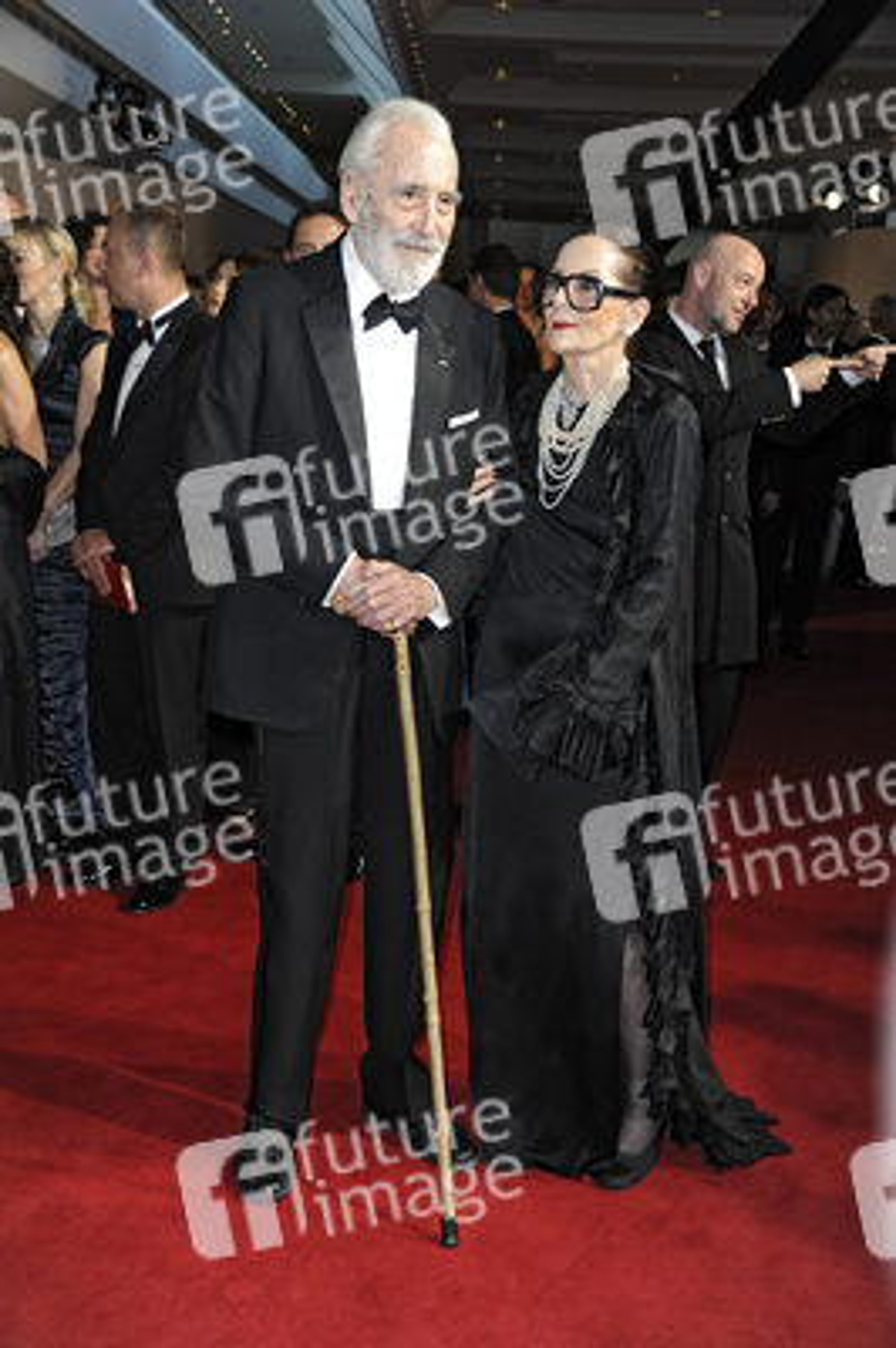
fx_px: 1795
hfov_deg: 28.0
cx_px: 448
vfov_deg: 41.1
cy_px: 674
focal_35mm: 48
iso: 640
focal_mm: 48
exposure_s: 1/160
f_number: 5.6
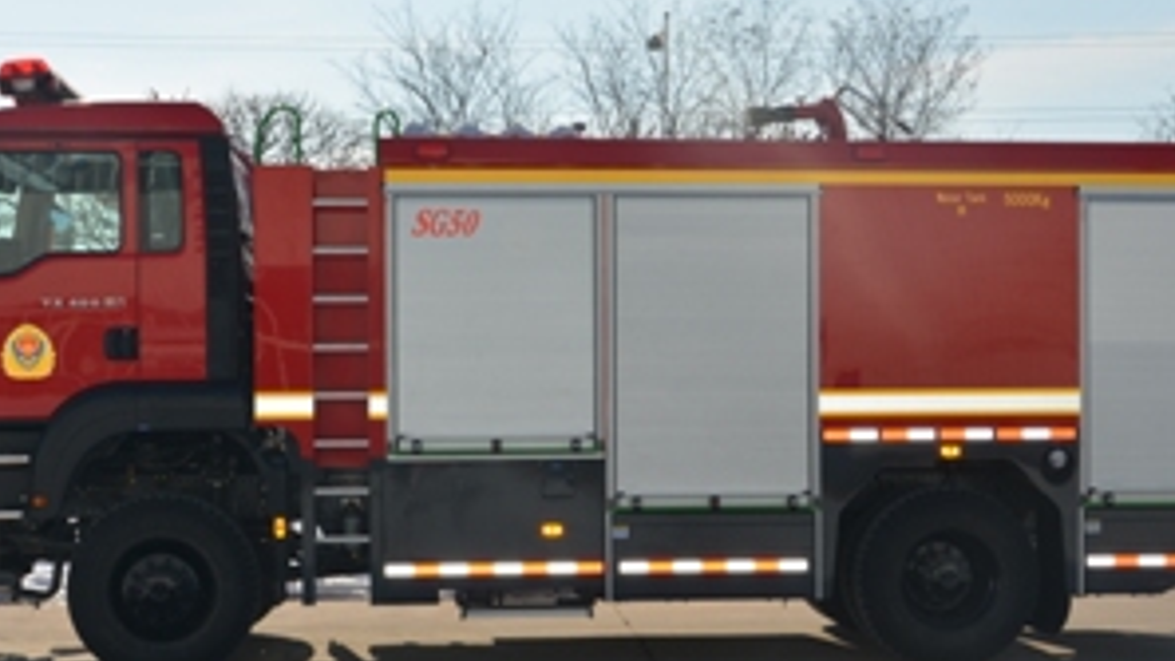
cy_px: 427
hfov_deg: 33.8
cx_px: 621
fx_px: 1932
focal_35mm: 62
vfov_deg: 19.4
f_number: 11
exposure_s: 1/200
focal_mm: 26
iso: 100
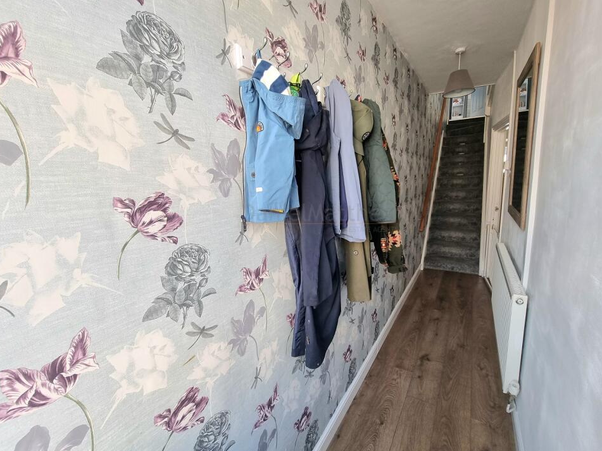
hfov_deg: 101.9
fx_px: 243
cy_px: 218
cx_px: 320
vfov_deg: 85.6
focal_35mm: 14
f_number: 2.2
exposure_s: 1/50
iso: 80
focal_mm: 2.2
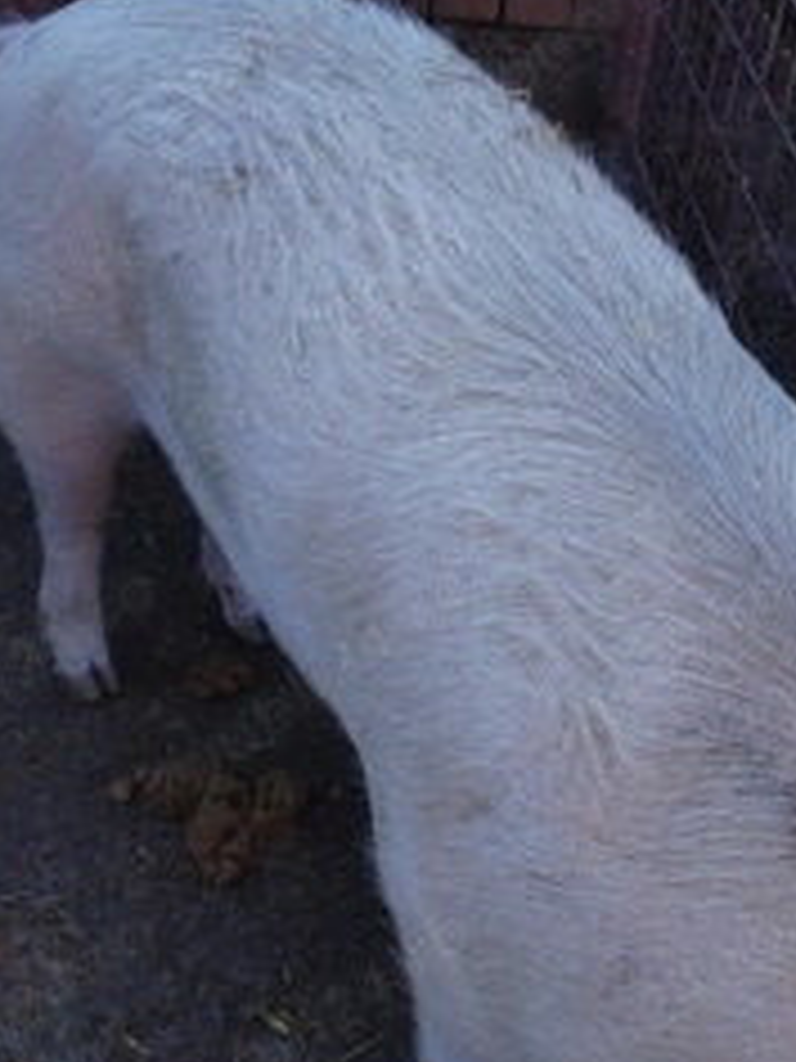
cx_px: 481
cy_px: 410
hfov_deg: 32.8
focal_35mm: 44
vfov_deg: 42.7
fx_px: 1349
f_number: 1.8
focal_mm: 4.25
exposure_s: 1/503
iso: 100
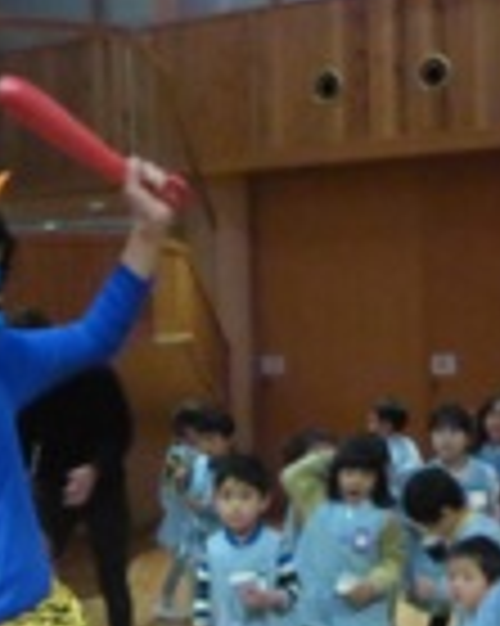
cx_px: 207
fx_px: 1278
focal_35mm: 69
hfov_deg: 22.1
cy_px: 495
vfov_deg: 27.0
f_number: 3.3
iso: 1600
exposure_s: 1/50
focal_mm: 4.9
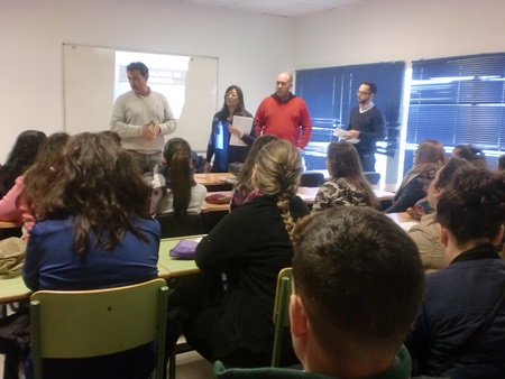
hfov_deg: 52.6
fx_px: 511
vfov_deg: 40.7
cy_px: 190
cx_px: 252
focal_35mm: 35
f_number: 3.1
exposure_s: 1/30
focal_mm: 6.3
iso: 400
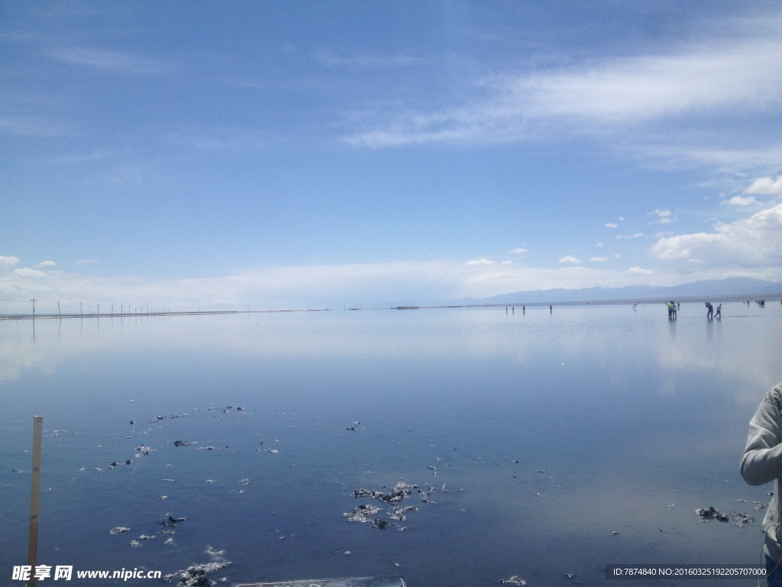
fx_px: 791
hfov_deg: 52.6
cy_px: 294
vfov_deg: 40.7
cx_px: 391
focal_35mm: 35
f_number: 2.4
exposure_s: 1/3690
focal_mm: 4.28
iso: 50
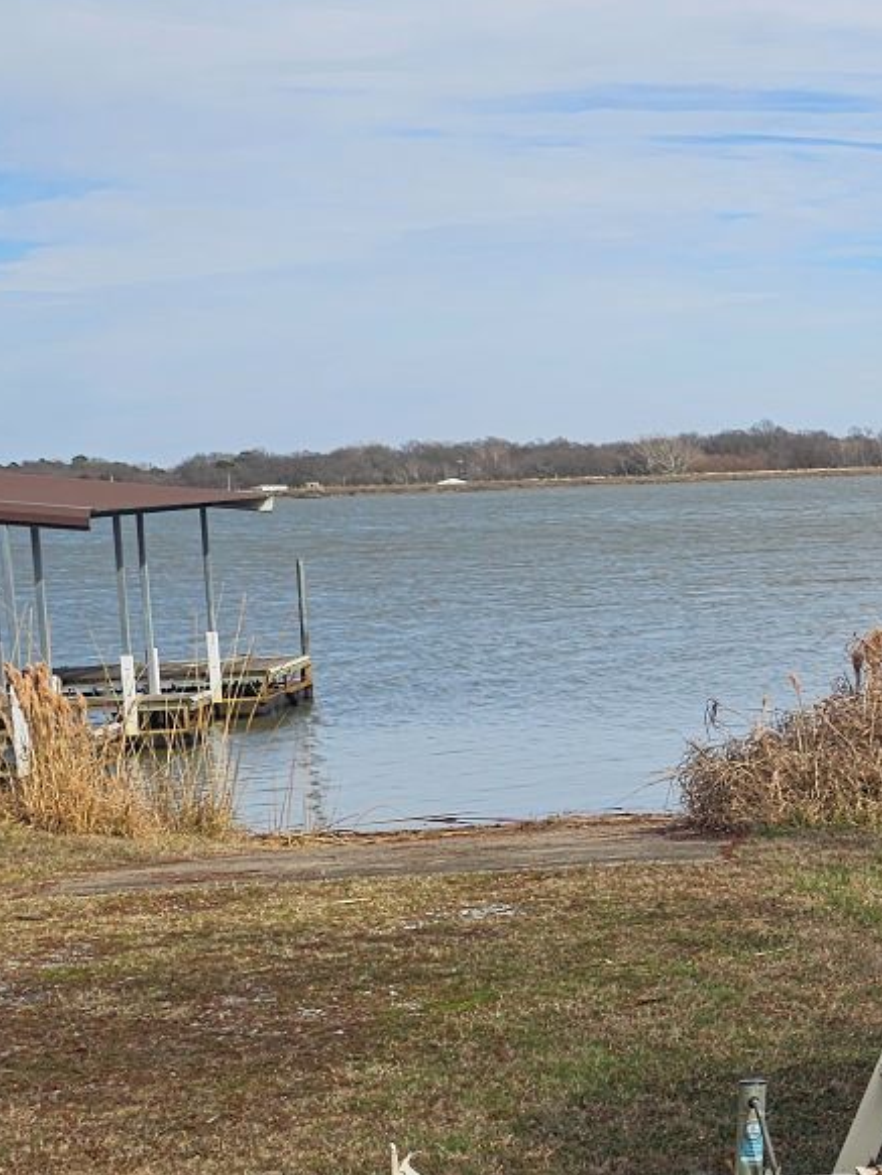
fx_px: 2682
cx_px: 1586
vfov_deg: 24.7
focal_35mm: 79
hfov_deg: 15.9
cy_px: 690
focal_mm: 6.3
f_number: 1.7
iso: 10
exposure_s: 1/769
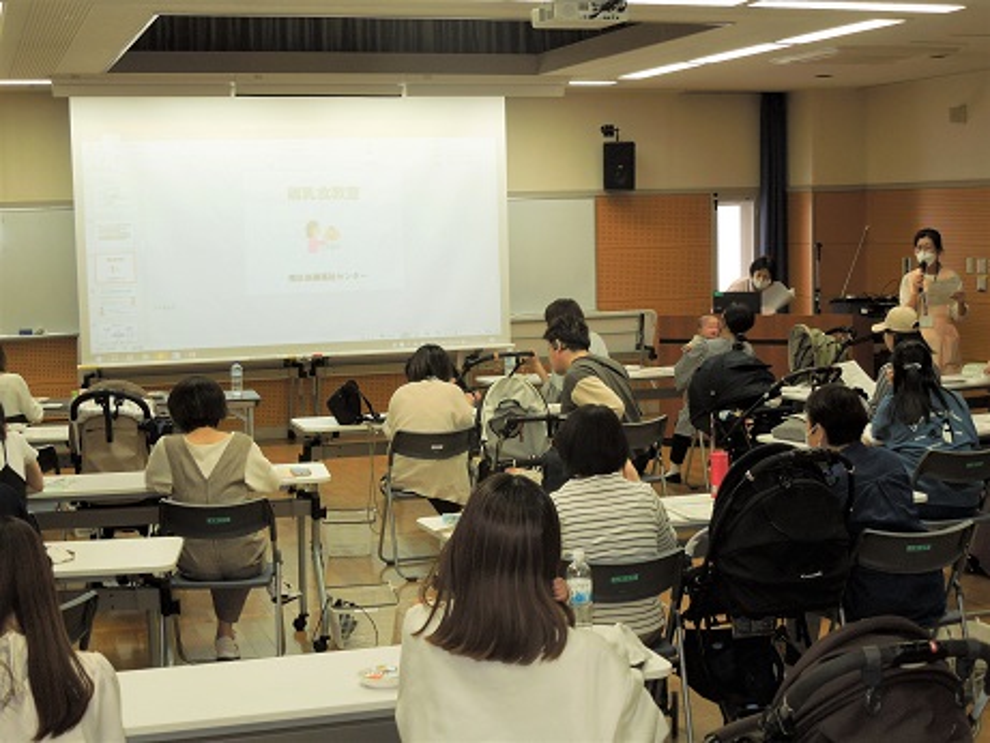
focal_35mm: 54
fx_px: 1545
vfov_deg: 27.0
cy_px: 372
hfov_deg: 35.5
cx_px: 495
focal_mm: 9.8
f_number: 4.2
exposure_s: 1/50
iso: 200
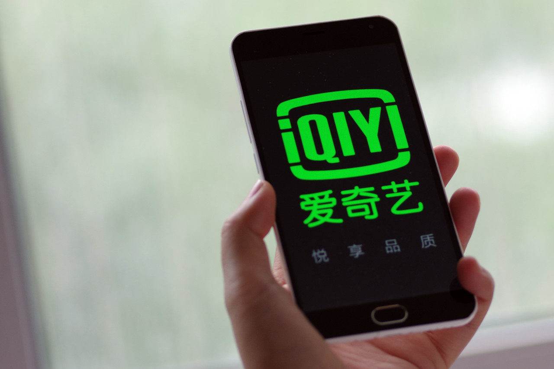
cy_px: 184
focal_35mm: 150
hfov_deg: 13.7
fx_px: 2307
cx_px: 277
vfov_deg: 9.1
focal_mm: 100
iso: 500
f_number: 2.8
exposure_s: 1/160
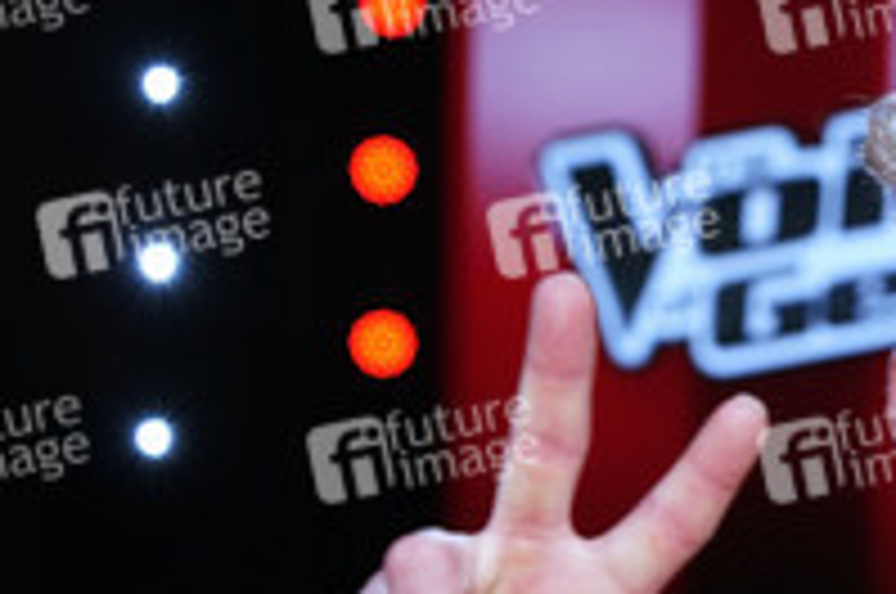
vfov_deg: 12.2
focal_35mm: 111
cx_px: 934
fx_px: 2758
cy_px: 562
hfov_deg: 17.9
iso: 1600
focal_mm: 49
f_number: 4.5
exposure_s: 1/100
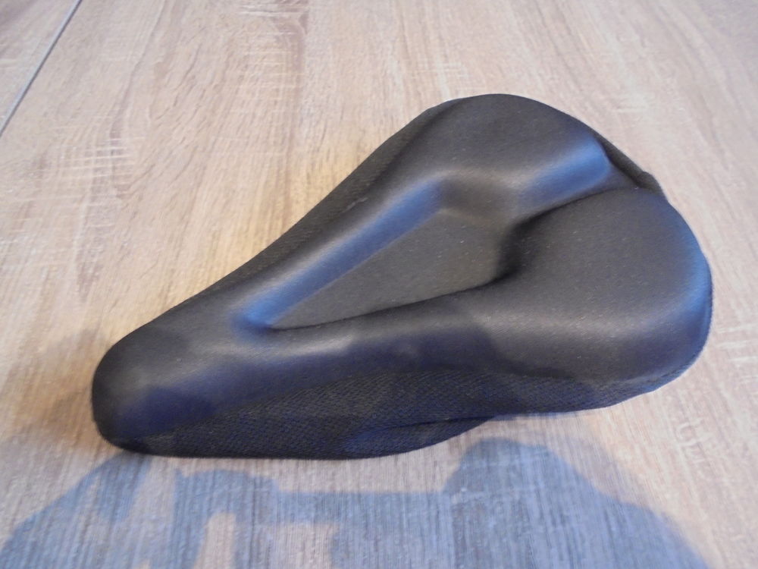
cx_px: 379
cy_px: 284
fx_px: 569
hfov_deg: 67.3
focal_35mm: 26
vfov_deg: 53.1
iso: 400
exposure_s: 1/13
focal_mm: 4.6
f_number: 3.5
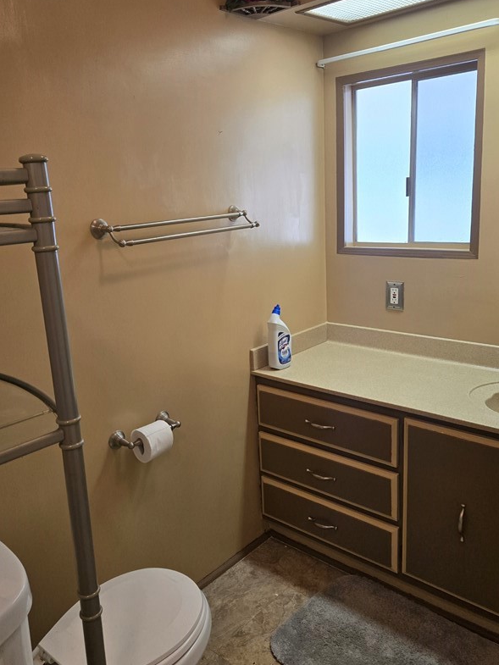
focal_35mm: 30
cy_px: 313
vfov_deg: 59.9
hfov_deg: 46.8
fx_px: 576
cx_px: 230
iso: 125
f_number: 1.8
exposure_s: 1/120
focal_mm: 5.4
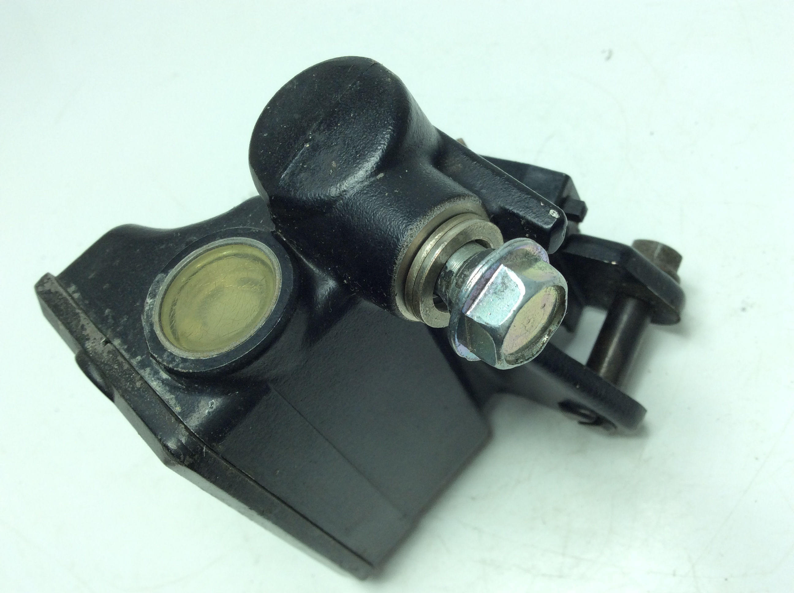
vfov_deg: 44.1
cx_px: 397
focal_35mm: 32
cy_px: 296
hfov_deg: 56.9
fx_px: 733
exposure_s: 1/266
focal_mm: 3.3
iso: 32
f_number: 2.4
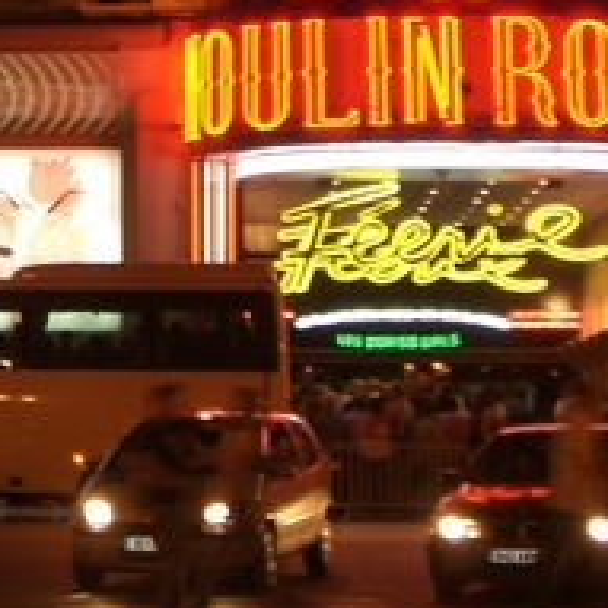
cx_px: -156
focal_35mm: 163
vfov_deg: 10.6
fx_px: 3239
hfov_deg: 10.5
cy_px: -60
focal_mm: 9
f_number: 3.3
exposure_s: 1/10
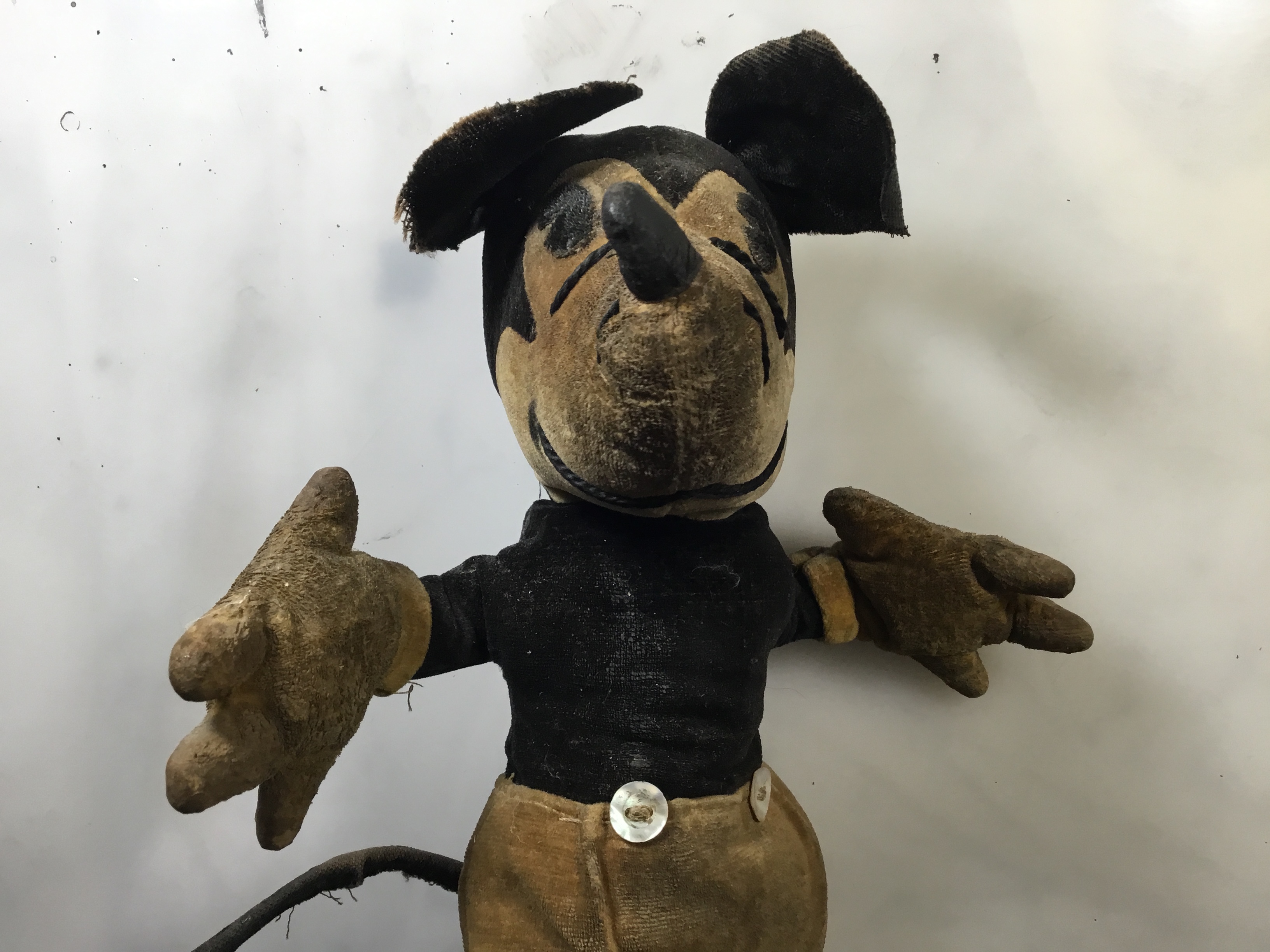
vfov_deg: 45.4
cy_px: 476
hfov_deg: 58.4
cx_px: 635
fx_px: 1137
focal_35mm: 31
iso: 25
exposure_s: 1/40
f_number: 2.4
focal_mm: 3.3
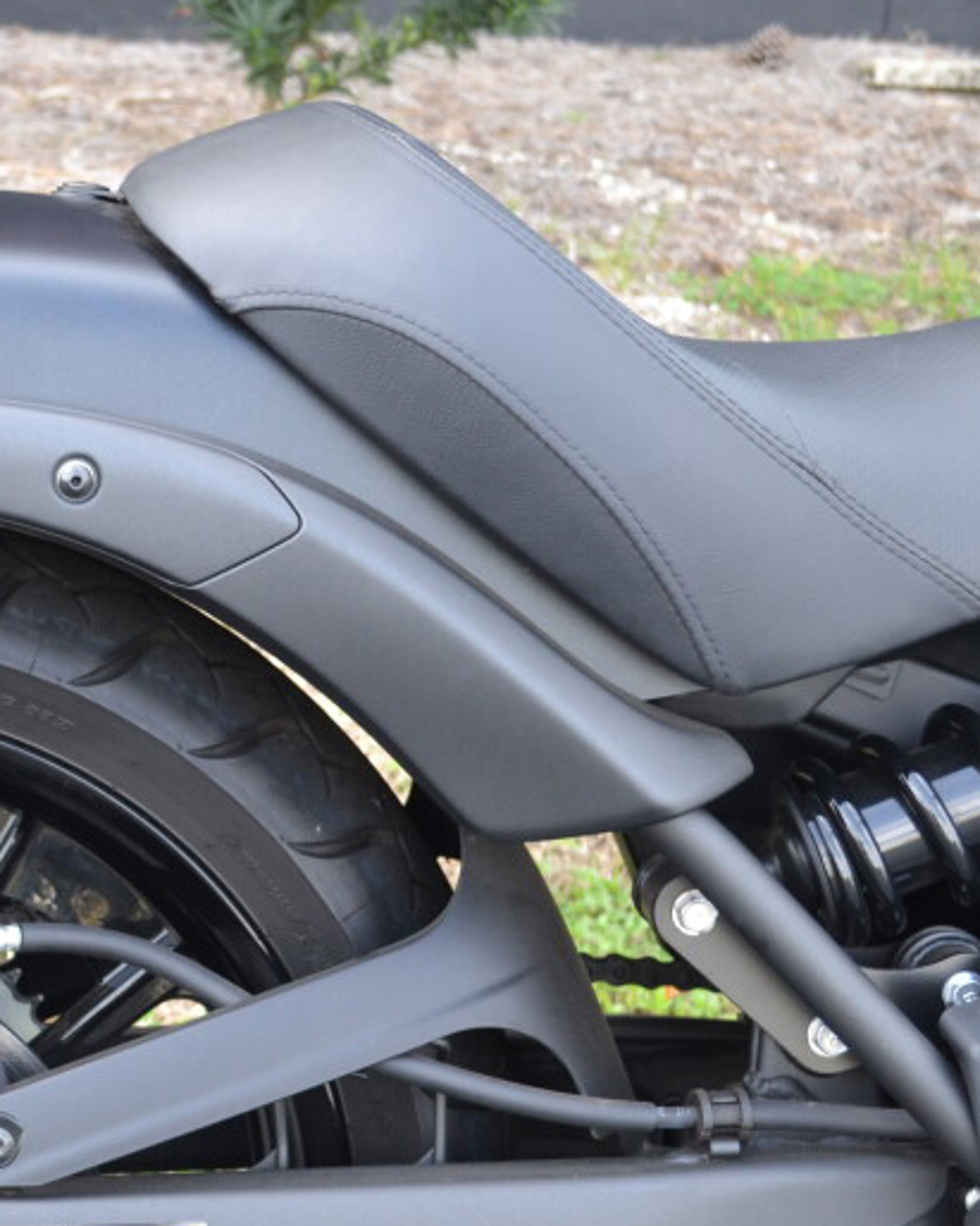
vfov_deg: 20.6
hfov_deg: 16.2
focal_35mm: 92
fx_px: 3336
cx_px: -117
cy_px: 945
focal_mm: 28
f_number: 5.6
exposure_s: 1/125
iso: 400
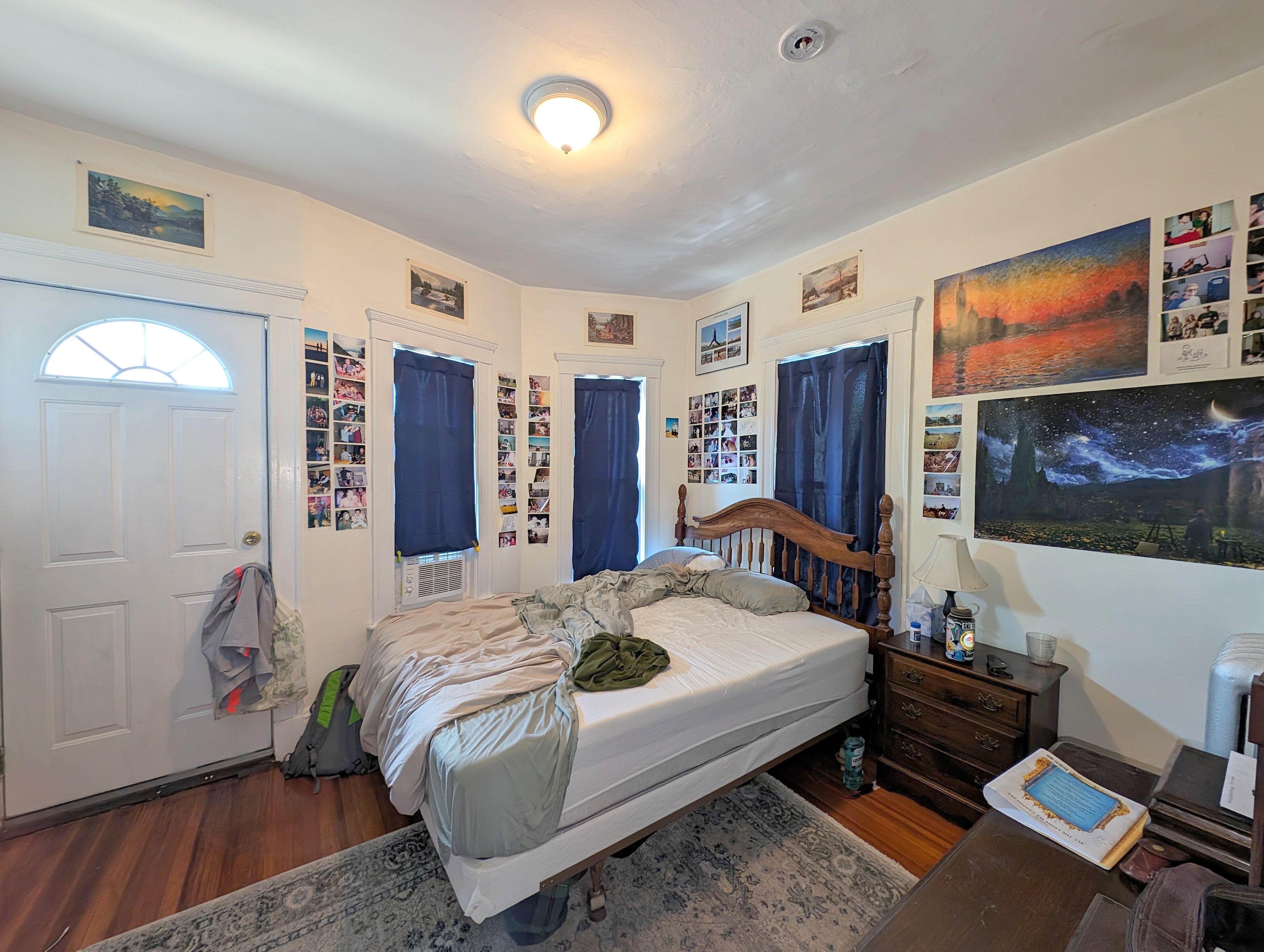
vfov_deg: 94.6
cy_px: 476
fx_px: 439
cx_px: 632
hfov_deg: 110.5
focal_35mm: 12
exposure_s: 1/24
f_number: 1.95
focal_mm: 2.23
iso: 129
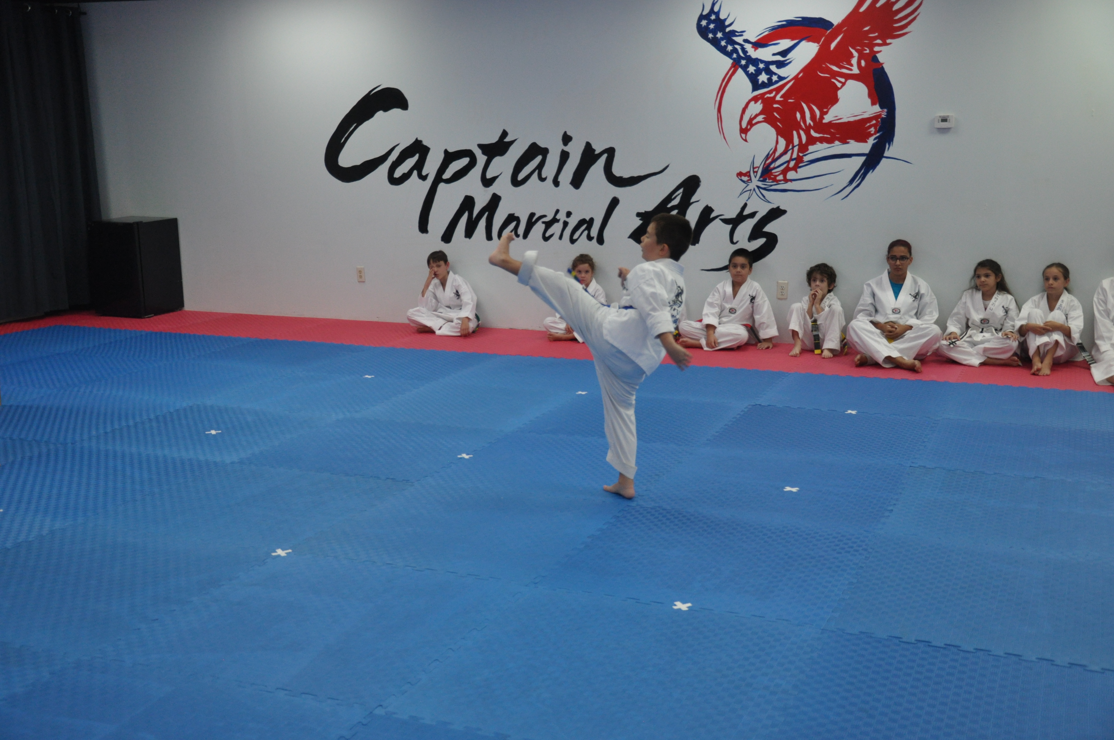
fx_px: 1205
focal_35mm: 39
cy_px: 370
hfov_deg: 49.6
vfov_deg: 34.1
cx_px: 557
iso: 800
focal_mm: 26
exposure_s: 1/160
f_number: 4
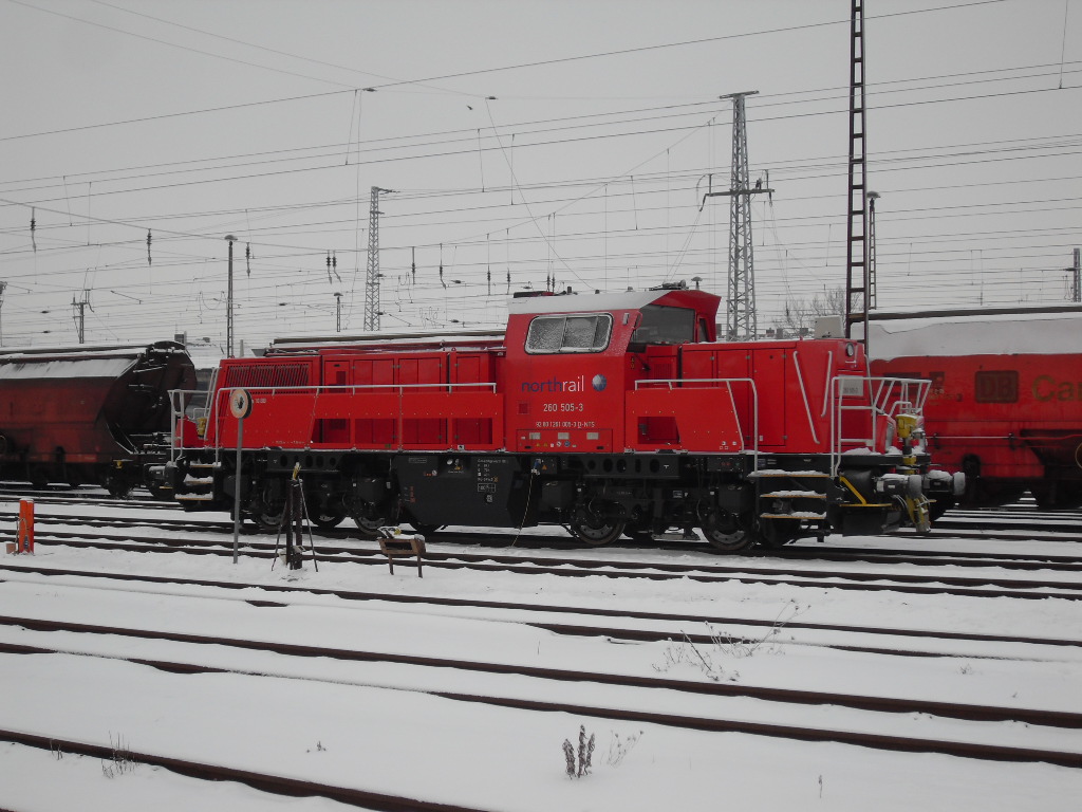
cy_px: 406
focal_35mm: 59
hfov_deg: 32.7
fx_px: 1844
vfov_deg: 24.8
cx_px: 541
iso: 80
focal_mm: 10.1
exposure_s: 1/250
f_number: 3.7
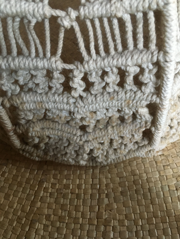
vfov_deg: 61.7
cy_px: 120
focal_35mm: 29
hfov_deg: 48.2
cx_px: 90
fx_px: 201
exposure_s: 1/17
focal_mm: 4.15
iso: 200
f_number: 2.2
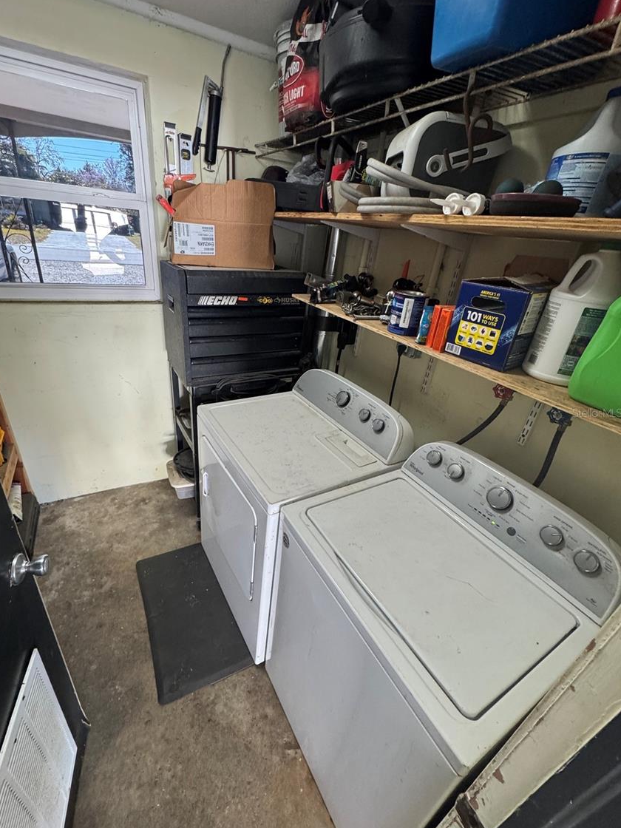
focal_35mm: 15
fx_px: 359
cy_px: 413
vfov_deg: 98.2
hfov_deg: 81.7
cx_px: 292
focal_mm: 2.22
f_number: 2.2
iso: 320
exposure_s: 1/60
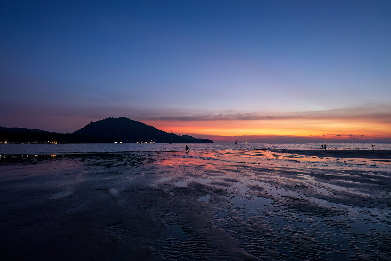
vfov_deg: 67.4
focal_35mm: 18
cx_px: 196
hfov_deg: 90.0
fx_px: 195
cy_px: 130
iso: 2500
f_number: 5
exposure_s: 1/25
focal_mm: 12
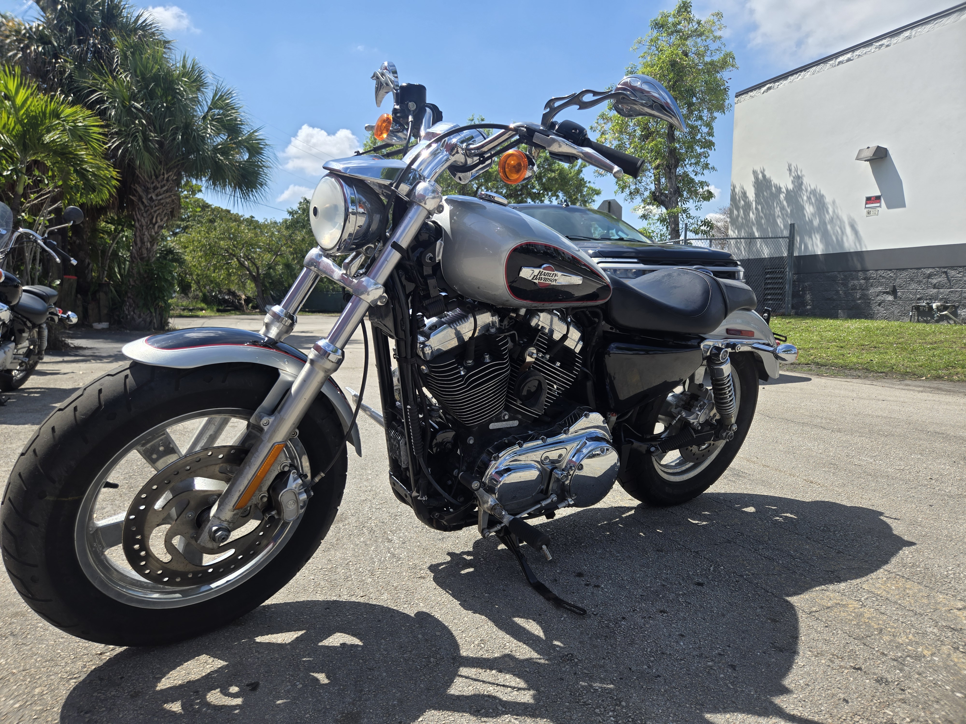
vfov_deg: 58.9
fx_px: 642
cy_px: 362
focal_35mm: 23
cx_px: 483
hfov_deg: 73.9
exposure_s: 1/1384
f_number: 1.8
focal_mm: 5.4
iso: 25
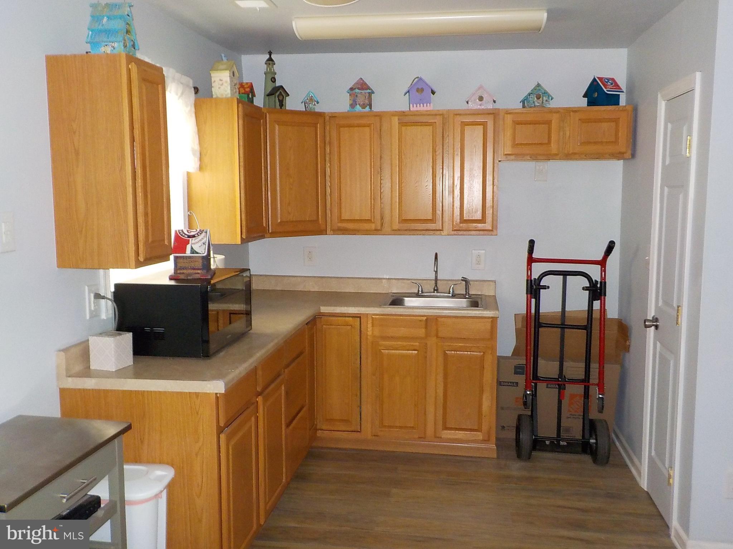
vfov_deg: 46.8
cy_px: 274
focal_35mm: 30
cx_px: 366
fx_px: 635
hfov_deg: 60.0
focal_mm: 4.1
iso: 320
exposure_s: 1/30
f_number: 3.3
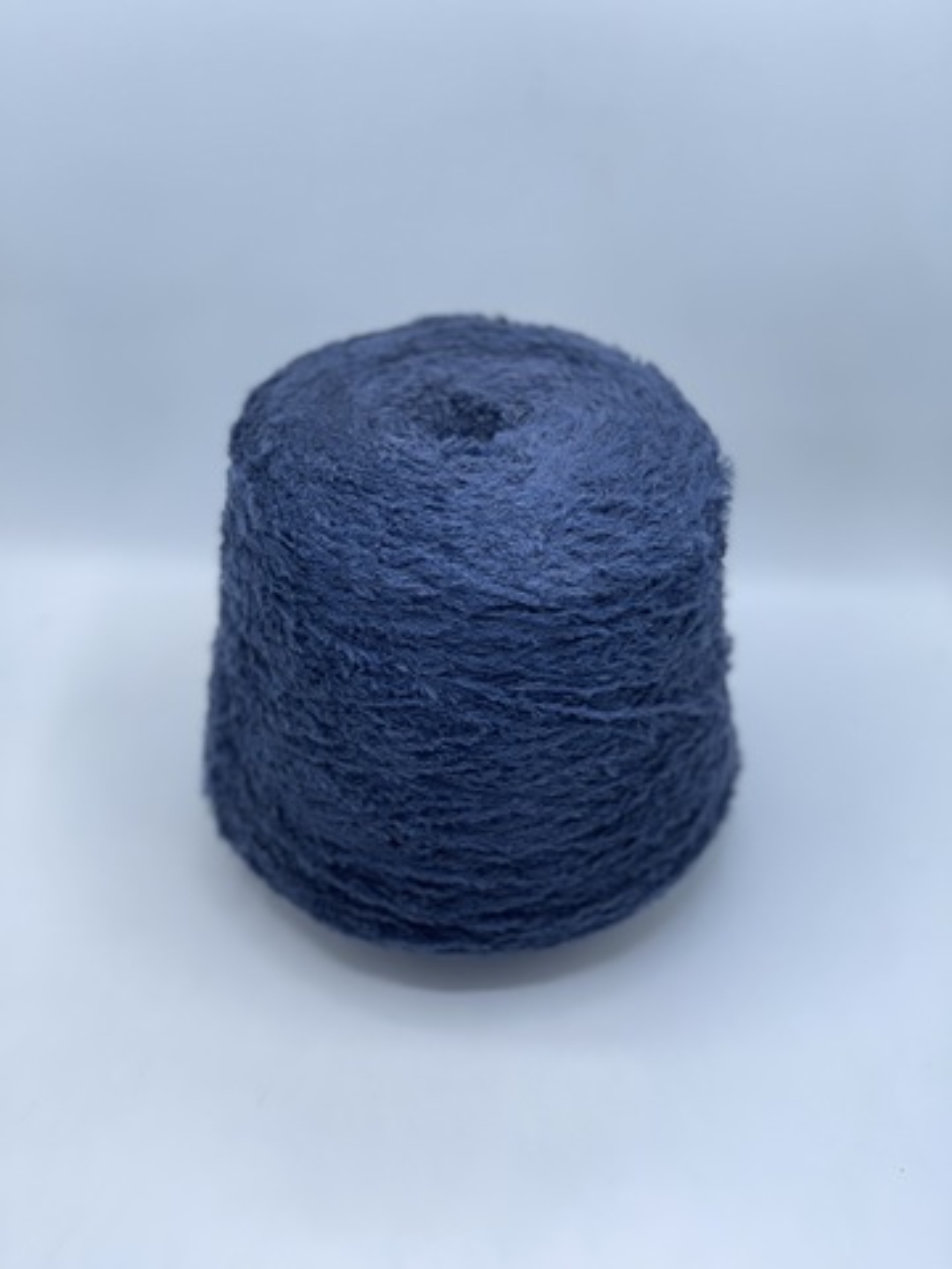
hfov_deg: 22.9
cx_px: 476
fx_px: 2347
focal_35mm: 64
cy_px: 634
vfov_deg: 30.3
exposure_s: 1/121
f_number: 2.2
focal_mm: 7.5
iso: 25
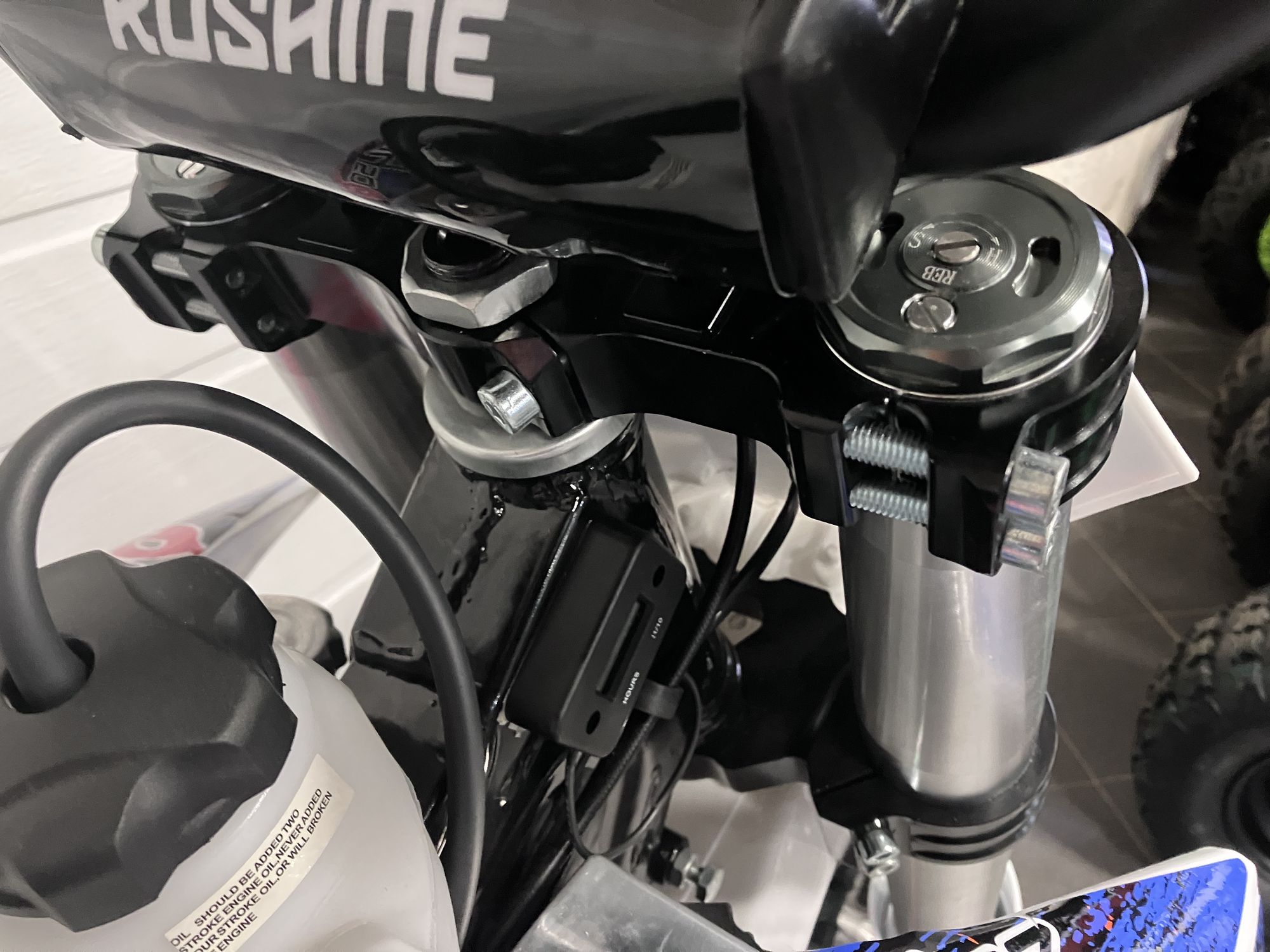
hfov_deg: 63.4
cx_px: 635
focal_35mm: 28
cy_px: 476
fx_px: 1027
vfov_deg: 49.7
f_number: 1.8
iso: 640
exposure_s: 1/27
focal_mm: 3.99
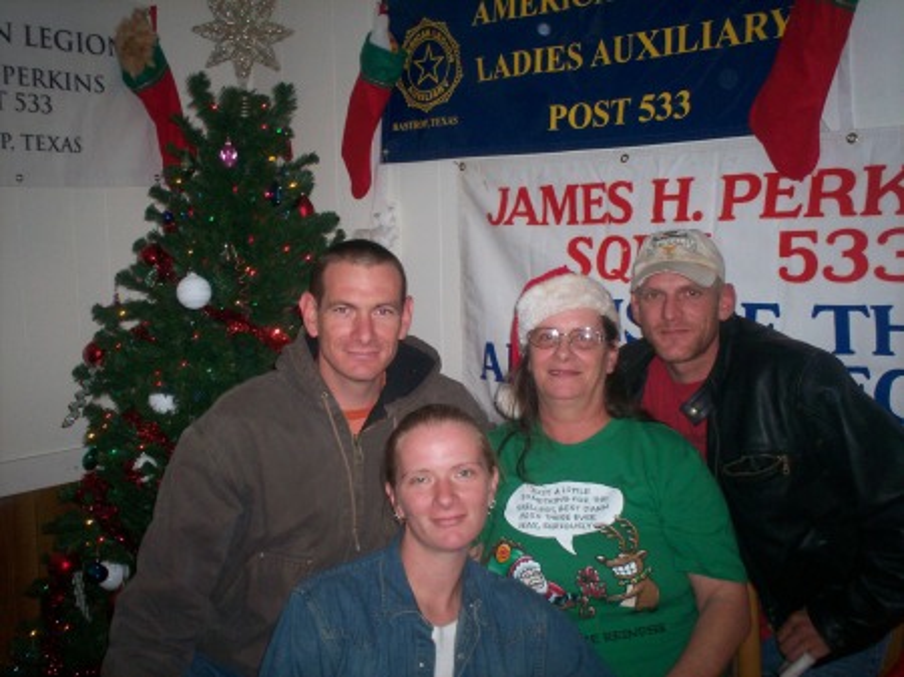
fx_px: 940
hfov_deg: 51.4
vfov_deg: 39.6
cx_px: 452
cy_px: 338
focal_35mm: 36
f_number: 4.5
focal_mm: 6
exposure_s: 1/60
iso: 140
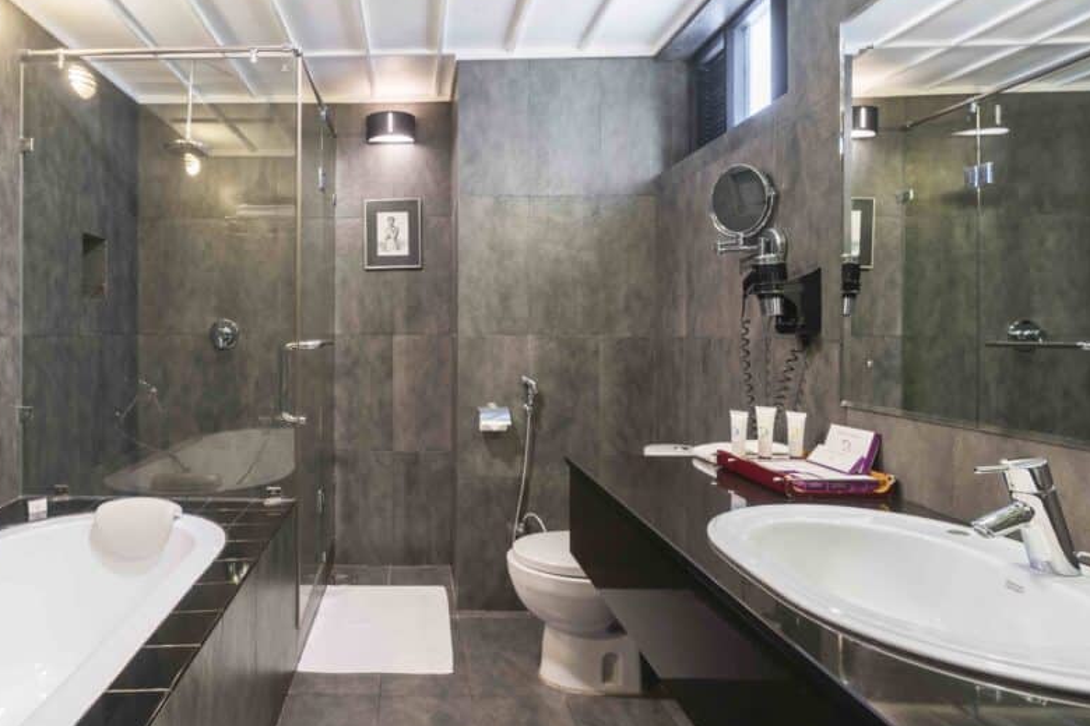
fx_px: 636
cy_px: 325
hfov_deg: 79.1
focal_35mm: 21
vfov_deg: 59.4
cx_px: 382
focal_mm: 16
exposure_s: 3.2
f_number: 8
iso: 200
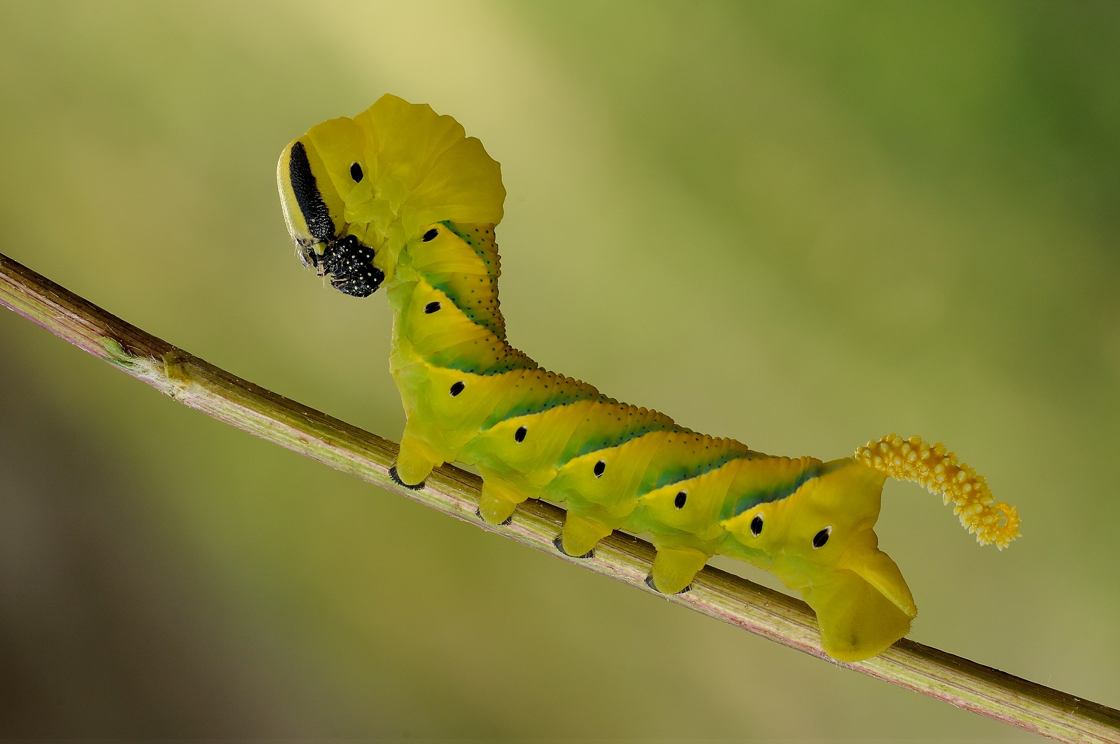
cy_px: 385
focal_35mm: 239
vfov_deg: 5.7
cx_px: 579
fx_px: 7427
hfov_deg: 8.6
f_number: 16
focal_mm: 150
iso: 200
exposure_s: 1/25
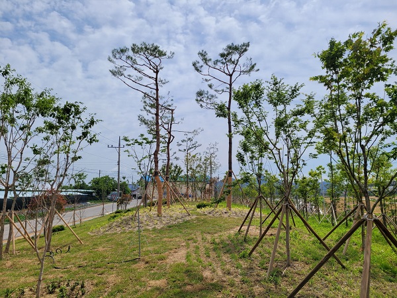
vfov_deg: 53.1
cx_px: 198
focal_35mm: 26
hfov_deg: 67.3
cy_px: 149
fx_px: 298
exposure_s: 1/5549
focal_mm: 5.4
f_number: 1.8
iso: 40
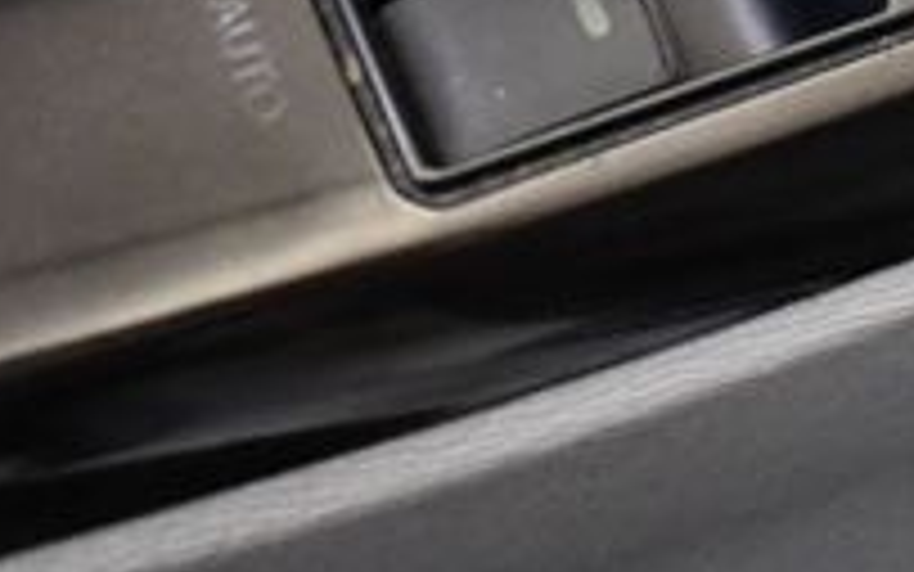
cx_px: 937
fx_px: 2890
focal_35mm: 116
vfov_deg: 10.9
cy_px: -293
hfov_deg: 17.5
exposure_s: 1/125
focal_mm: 18
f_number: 3.5
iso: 2200
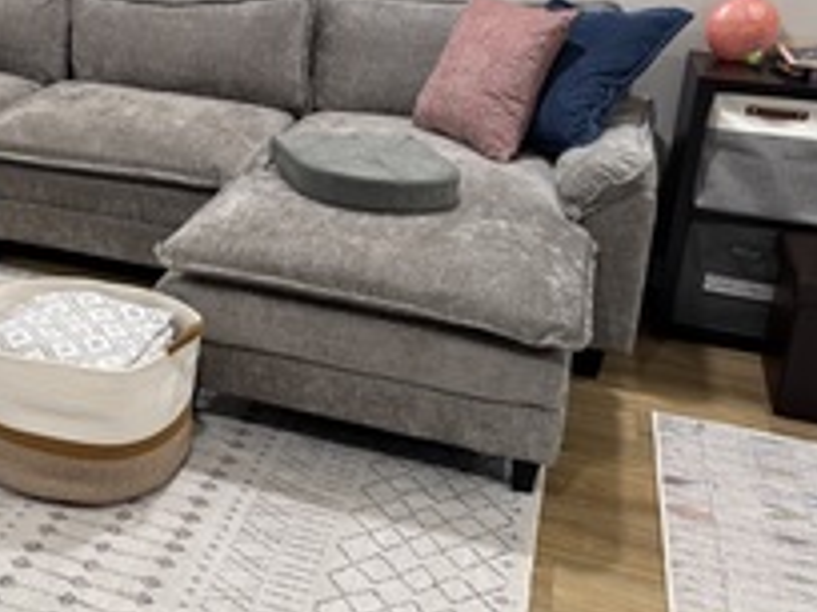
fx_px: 1109
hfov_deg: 38.3
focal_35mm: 47
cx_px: 120
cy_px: 160
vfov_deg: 30.4
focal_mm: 6.76
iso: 125
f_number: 1.78
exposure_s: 1/60
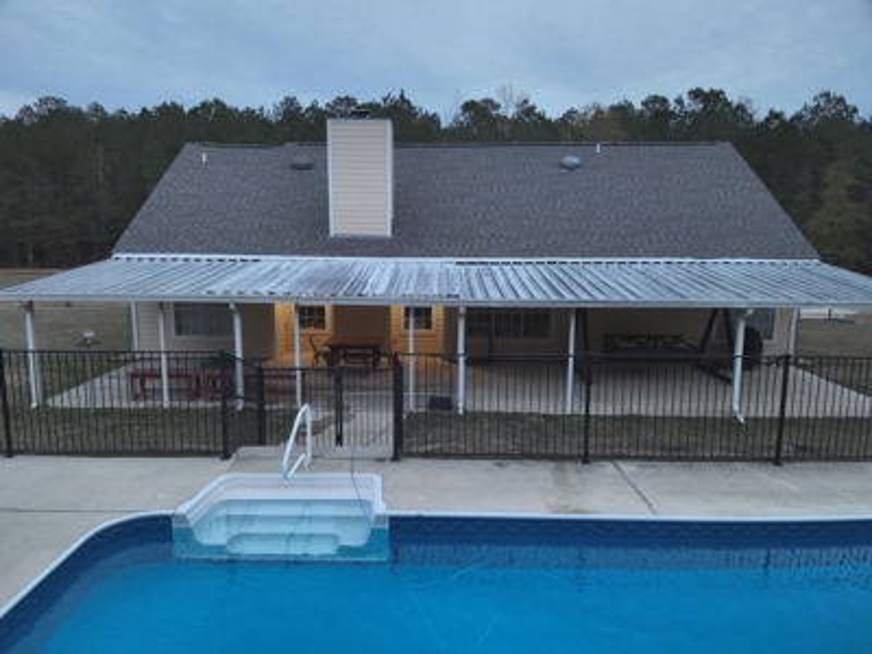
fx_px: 605
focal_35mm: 24
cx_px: 436
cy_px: 327
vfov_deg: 56.8
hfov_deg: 71.6
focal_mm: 4.4
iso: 470
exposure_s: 1/50
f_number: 2.8
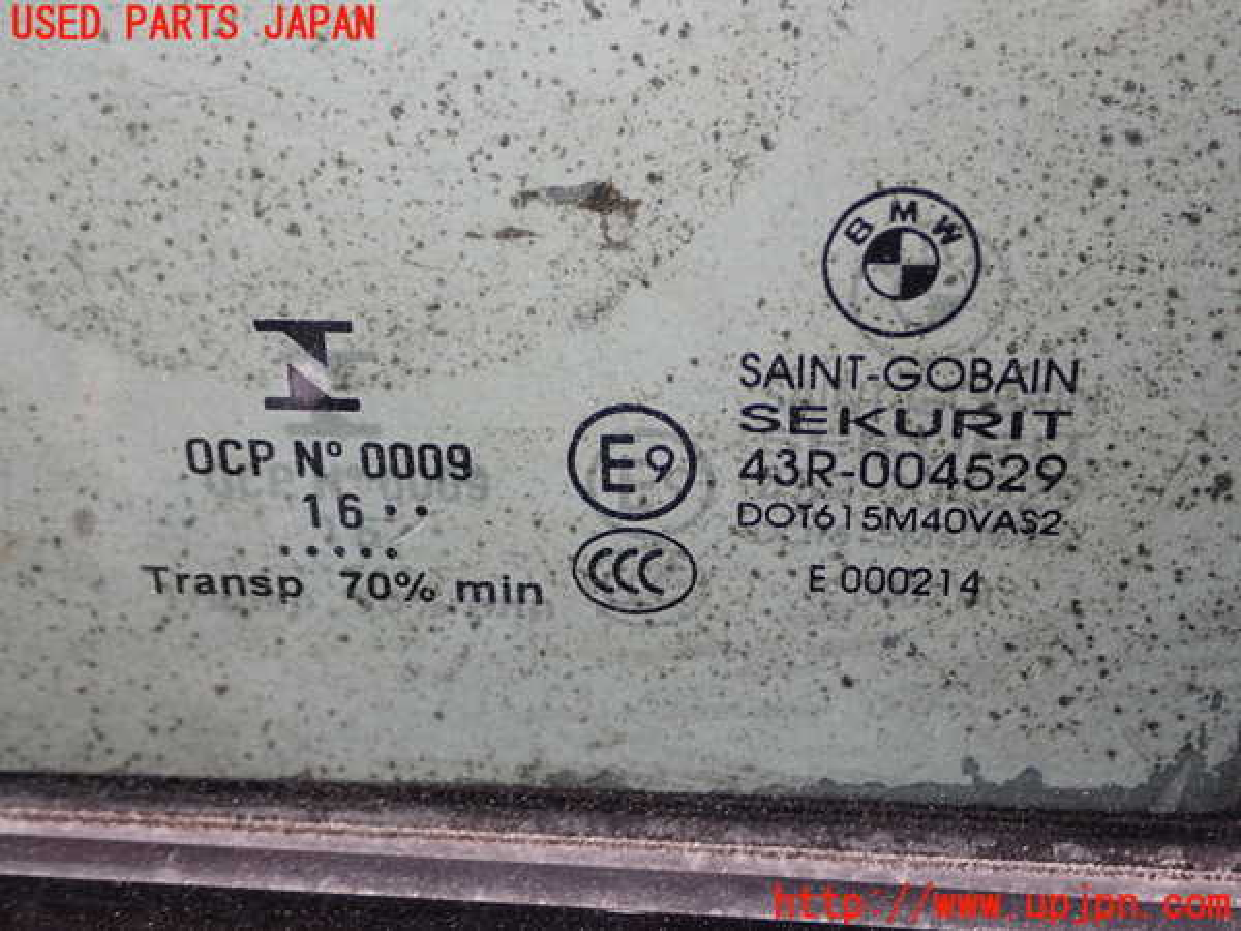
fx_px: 1649
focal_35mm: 46
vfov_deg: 31.5
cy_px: 466
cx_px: 620
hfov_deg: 41.2
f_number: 3.1
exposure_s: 1/100
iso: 160
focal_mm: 8.41
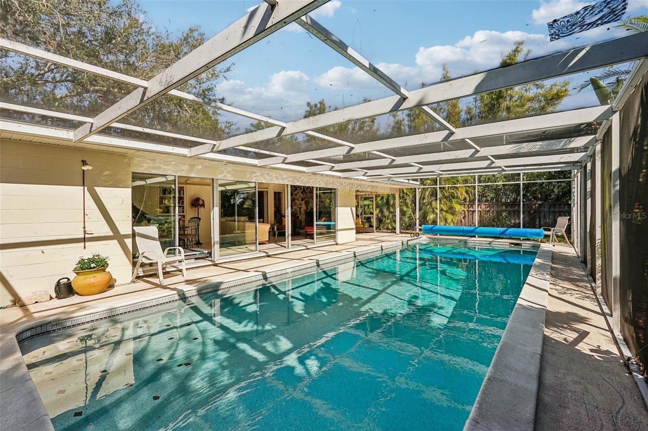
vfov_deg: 73.7
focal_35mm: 16
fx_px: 288
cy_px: 216
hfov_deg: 96.7
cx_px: 324
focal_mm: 16
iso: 400
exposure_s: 1/1000
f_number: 8
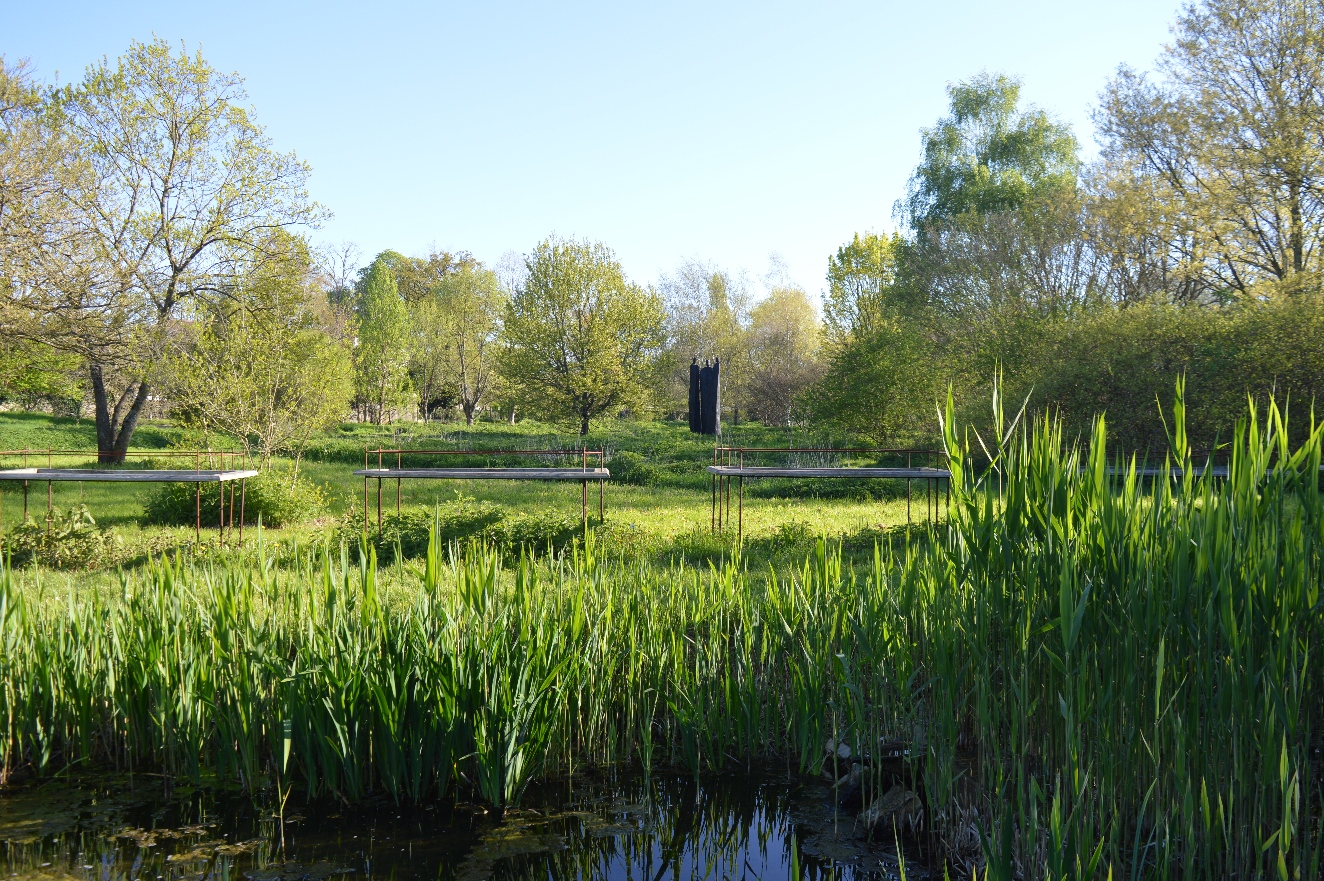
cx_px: 662
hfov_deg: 67.4
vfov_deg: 47.8
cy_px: 440
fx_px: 992
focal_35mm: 27
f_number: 6.3
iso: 100
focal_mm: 18
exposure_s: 1/160
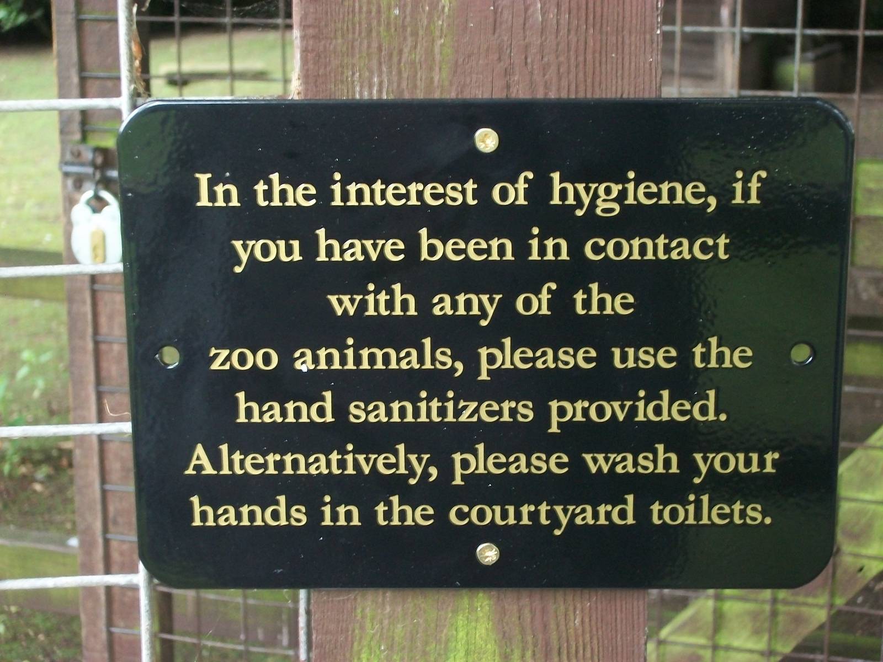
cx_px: 442
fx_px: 1964
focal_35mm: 77
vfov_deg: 19.1
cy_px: 331
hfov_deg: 25.3
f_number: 4.6
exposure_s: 1/8
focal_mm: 13.7
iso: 220
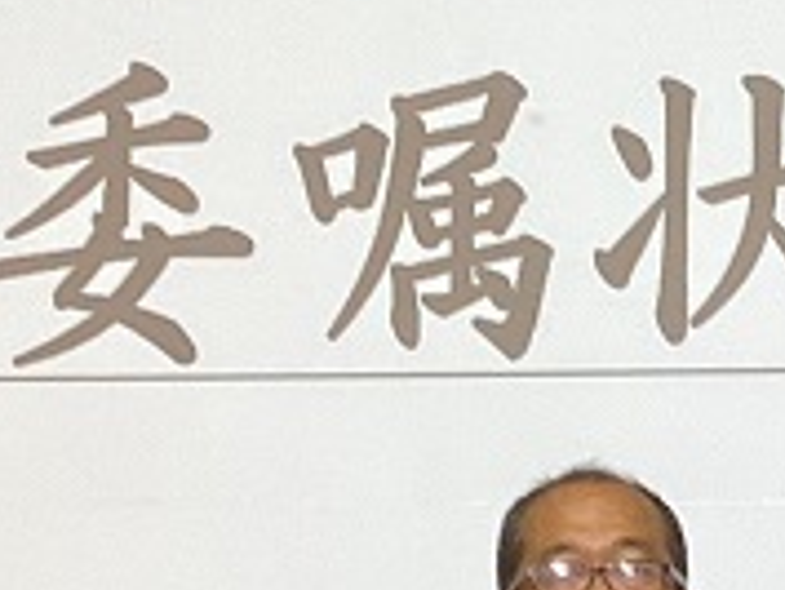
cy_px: 568
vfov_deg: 13.1
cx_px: 843
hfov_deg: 17.0
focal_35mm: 112
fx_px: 2542
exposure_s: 1/60
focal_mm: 3.3
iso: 80
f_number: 2.4
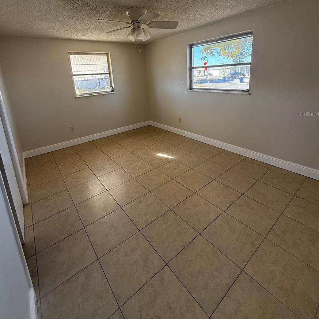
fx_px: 177
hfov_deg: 84.0
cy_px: 114
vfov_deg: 81.9
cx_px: 161
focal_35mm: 17
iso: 125
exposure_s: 1/99
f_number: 2.2
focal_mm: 2.22
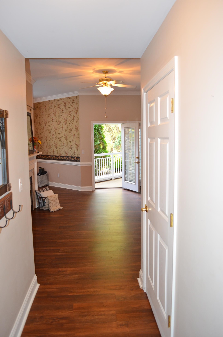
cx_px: 112
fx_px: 252
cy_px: 168
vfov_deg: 67.5
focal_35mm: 27
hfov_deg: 47.7
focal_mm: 18
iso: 720
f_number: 3.5
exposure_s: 1/60
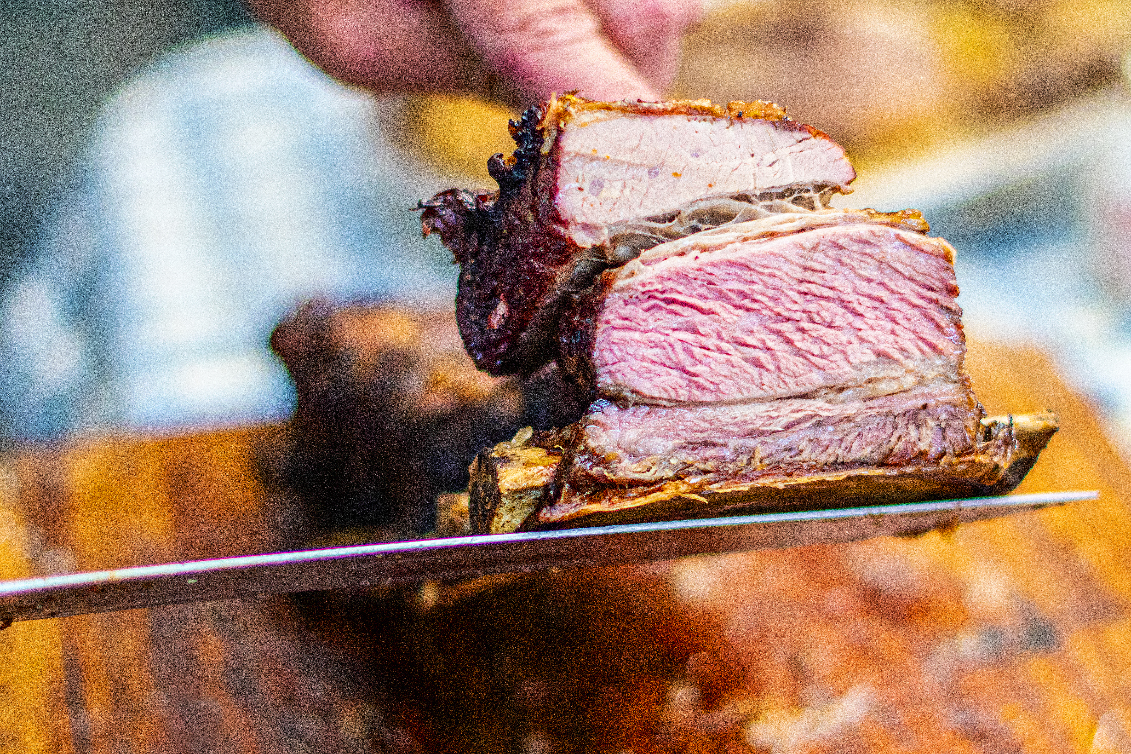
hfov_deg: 19.6
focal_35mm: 104
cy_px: 423
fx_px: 3267
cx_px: 664
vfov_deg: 13.2
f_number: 1.4
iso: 560
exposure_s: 1/1600
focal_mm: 50
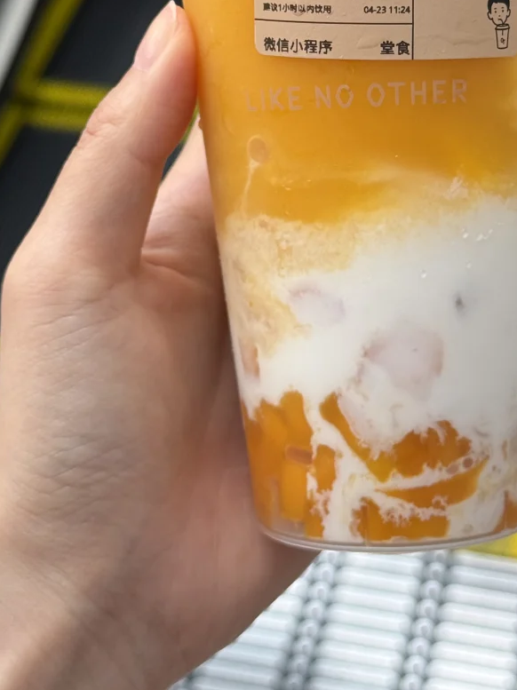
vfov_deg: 21.6
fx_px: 1774
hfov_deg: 16.5
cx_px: 370
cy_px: 87
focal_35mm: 89
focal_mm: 6.76
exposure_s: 1/100
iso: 100
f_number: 1.78
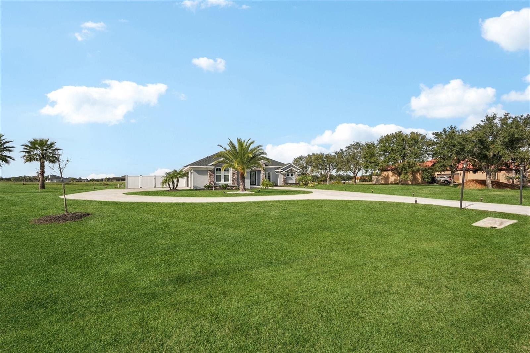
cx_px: 265
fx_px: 235
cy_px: 176
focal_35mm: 16
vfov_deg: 73.7
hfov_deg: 96.7
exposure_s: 1/1250
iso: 400
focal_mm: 16
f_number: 8
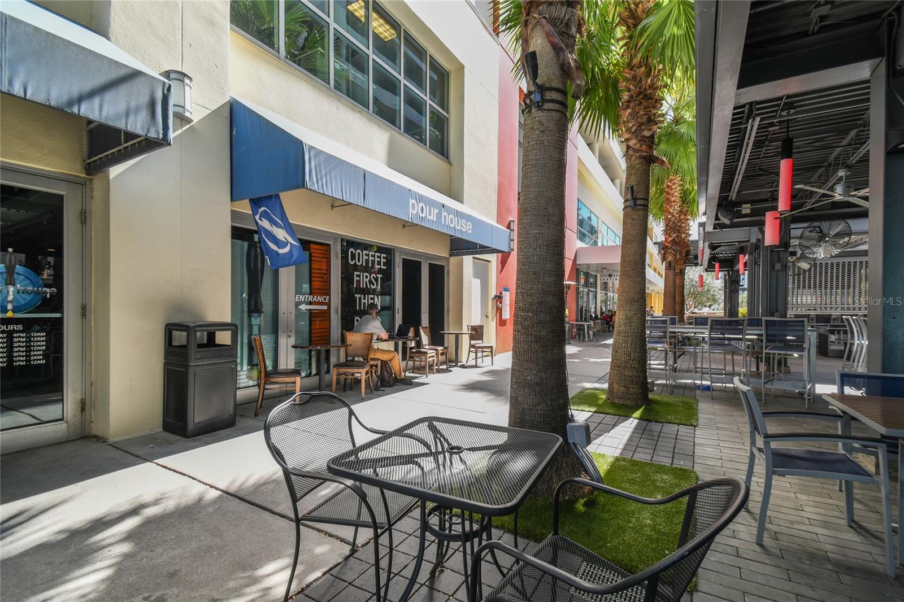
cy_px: 301
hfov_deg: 100.4
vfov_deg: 77.3
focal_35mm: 15
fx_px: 377
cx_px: 452
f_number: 7.1
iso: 100
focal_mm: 10
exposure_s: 1/30
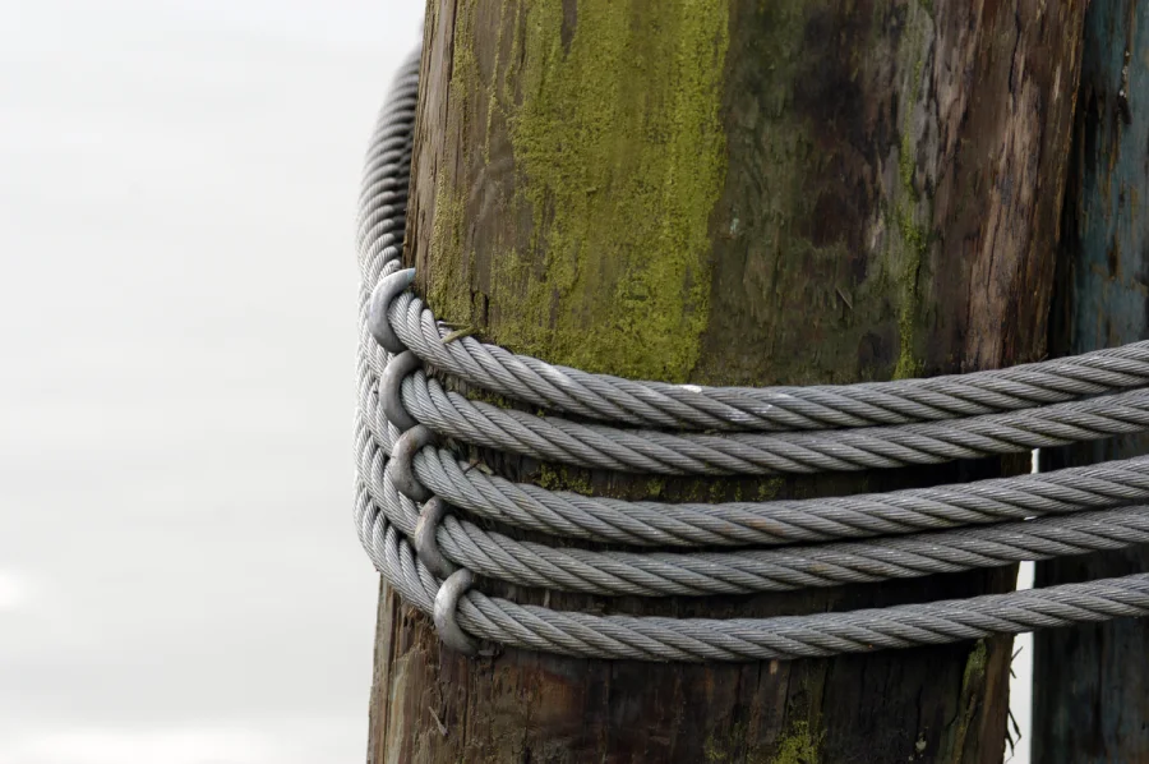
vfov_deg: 8.7
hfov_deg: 13.1
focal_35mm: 158
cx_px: 574
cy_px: 382
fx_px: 5021
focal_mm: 105
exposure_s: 1/200
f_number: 4.5
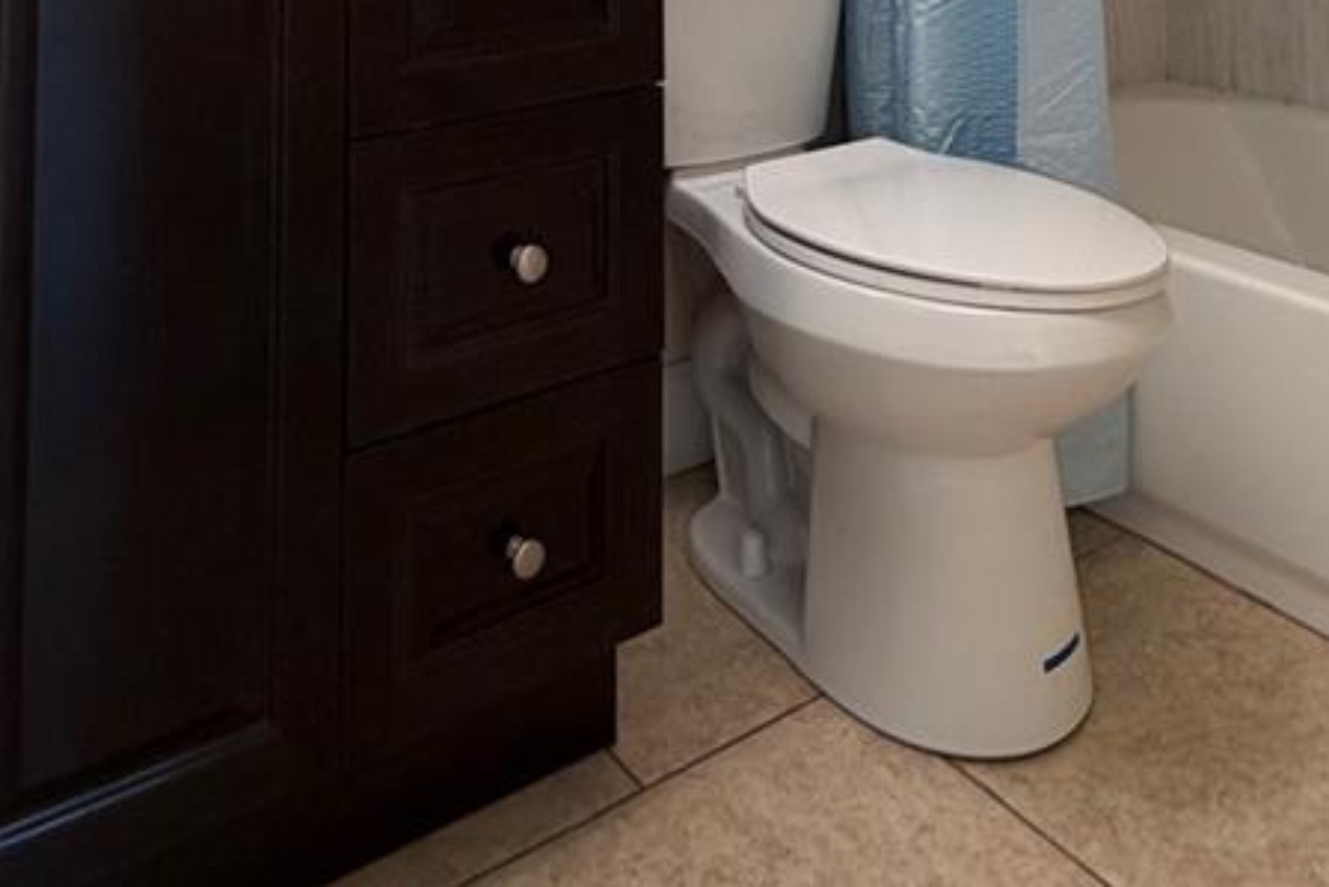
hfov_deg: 49.5
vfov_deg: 27.4
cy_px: -320
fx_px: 1440
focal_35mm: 39
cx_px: 697
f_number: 2.2
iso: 100
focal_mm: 2.22
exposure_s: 1/120
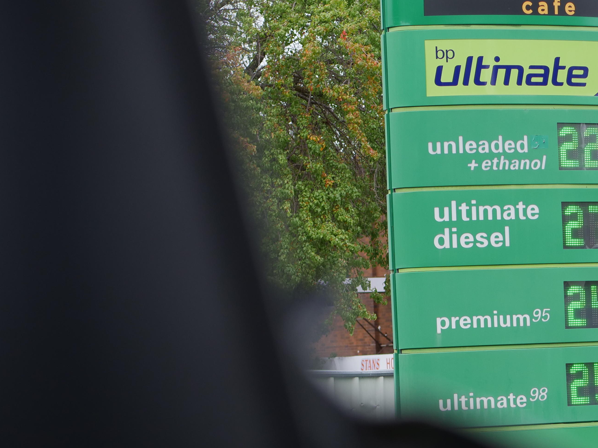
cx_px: 535
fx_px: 2868
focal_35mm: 166
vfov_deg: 8.9
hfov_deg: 11.8
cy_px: 368
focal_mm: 43
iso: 200
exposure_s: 1/1300
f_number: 2.8
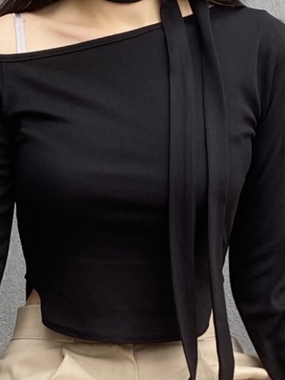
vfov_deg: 15.6
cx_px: 127
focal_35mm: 124
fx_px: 1361
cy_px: 374
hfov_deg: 12.0
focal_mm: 4.25
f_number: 1.8
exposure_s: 1/147
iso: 32
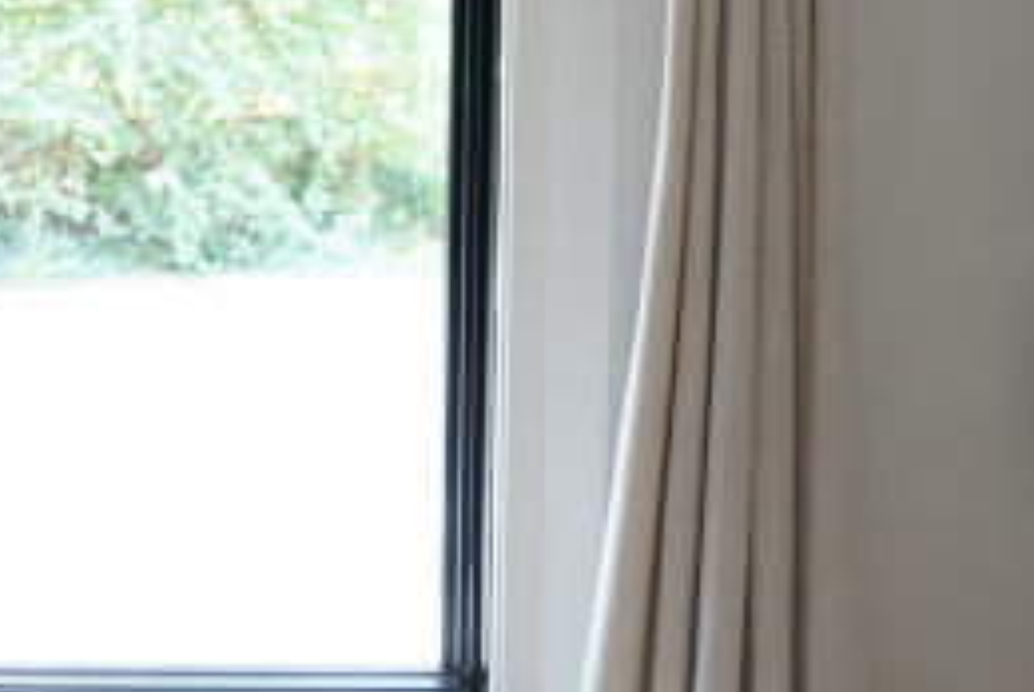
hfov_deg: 36.6
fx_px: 1466
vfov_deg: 26.2
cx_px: 121
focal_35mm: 51
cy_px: 167
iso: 640
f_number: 4
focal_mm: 27
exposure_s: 1/50
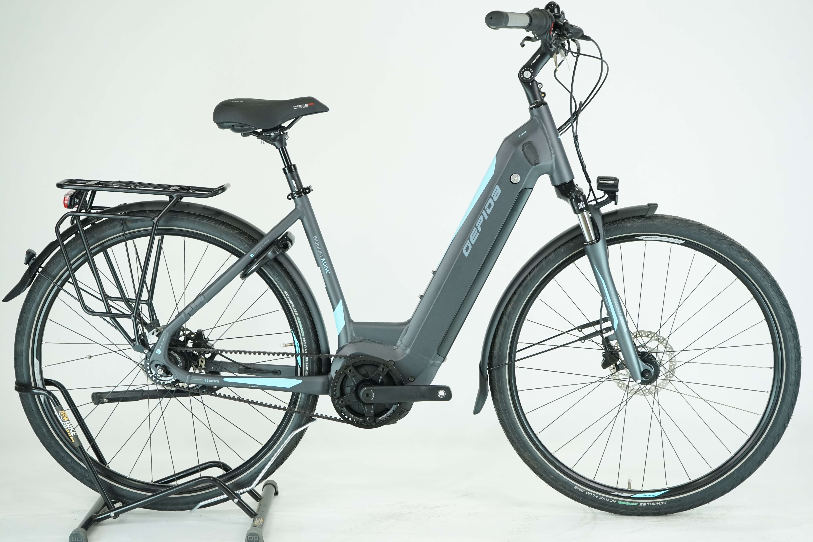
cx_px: 406
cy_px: 271
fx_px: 1355
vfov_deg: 22.6
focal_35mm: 60
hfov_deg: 33.4
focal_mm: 60
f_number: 5.6
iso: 1600
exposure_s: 1/200
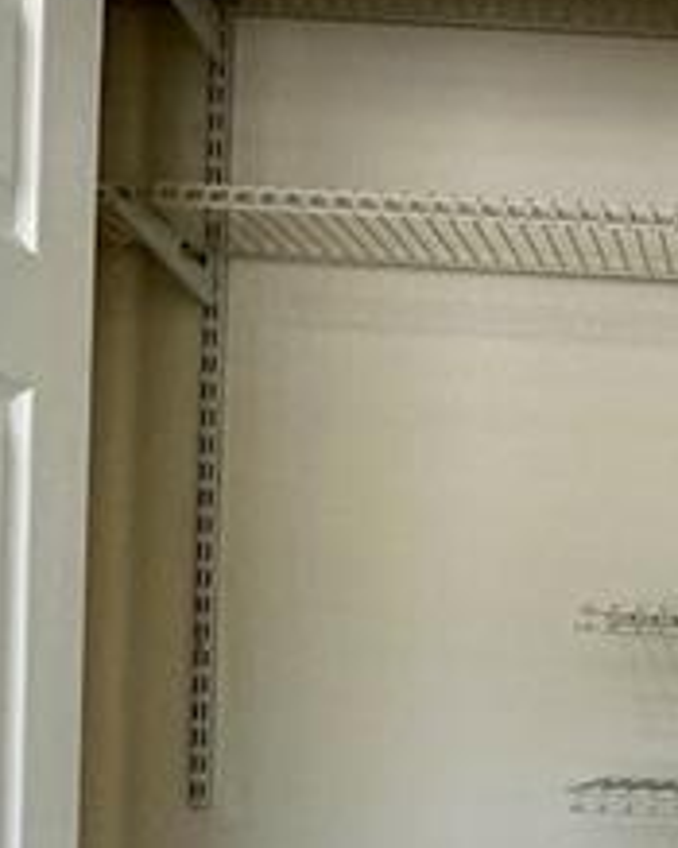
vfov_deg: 24.6
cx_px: 825
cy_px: 774
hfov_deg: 19.2
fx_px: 1883
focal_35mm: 75
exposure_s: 1/120
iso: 200
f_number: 2.2
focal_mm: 2.22
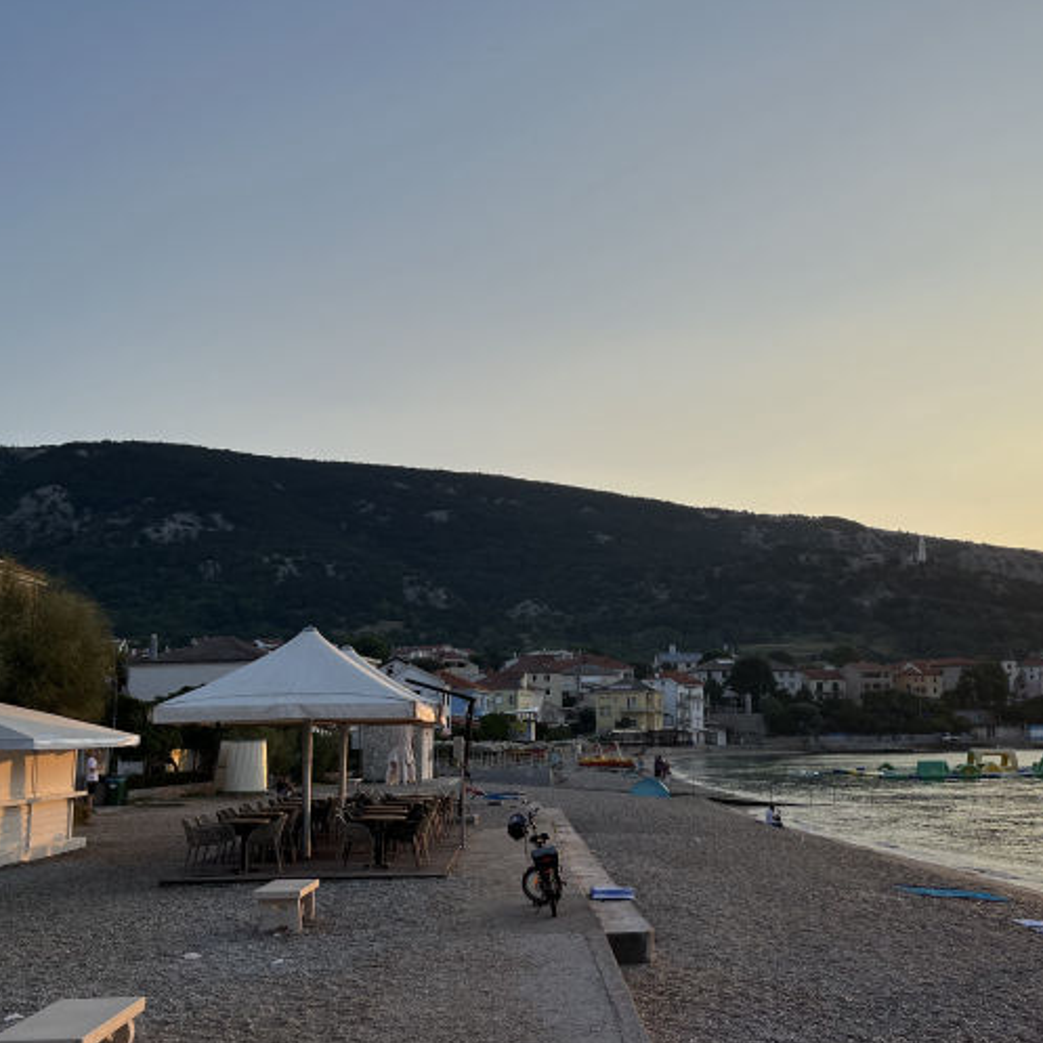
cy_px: 523
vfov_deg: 44.9
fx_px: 1261
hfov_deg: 44.8
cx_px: 604
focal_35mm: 37
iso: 50
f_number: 1.6
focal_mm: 5.1
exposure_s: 1/2309
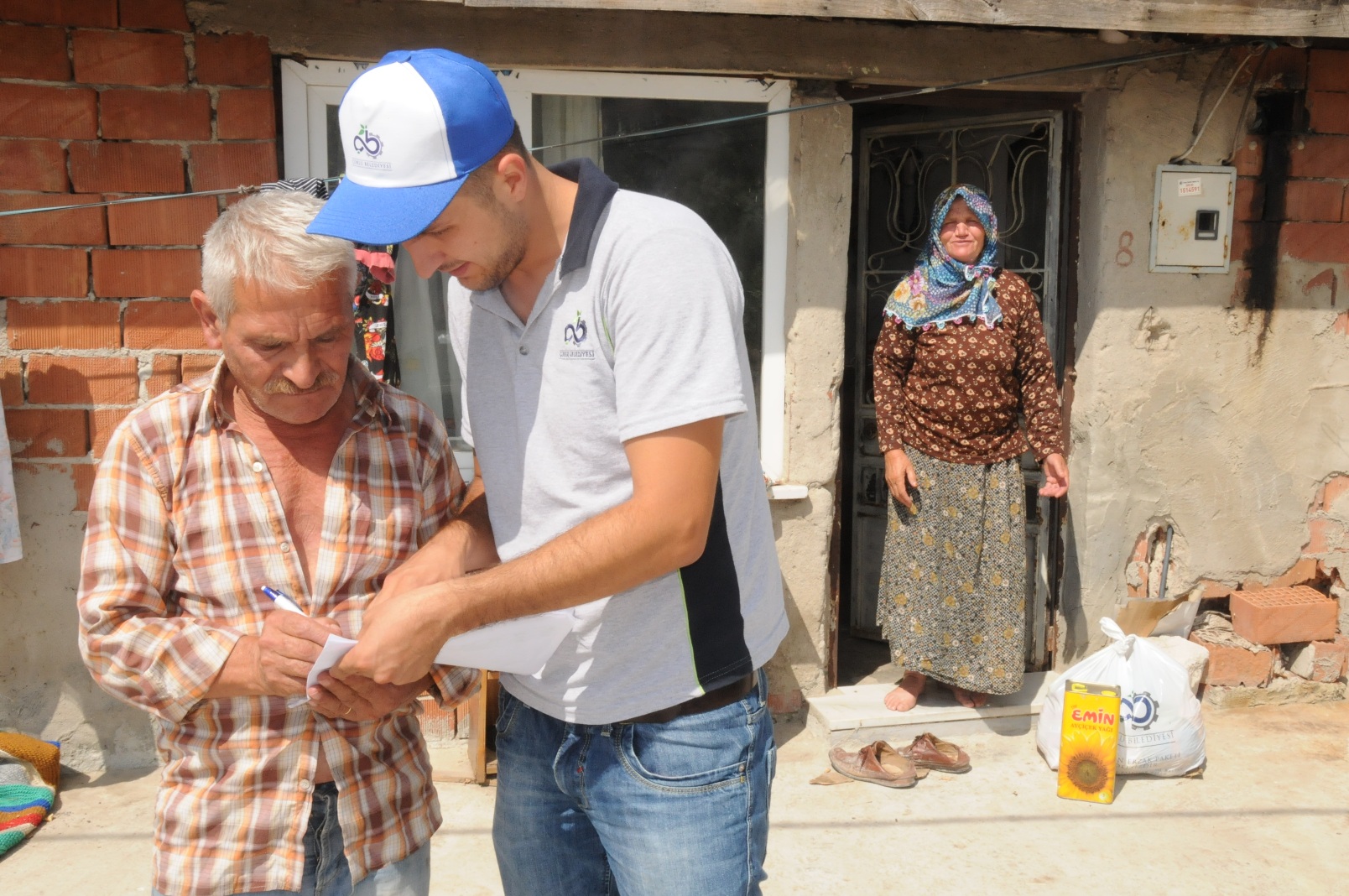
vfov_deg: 36.8
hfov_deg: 53.2
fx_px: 1347
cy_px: 448
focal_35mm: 36
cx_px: 674
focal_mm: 24
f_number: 25
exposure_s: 1/250
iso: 1000
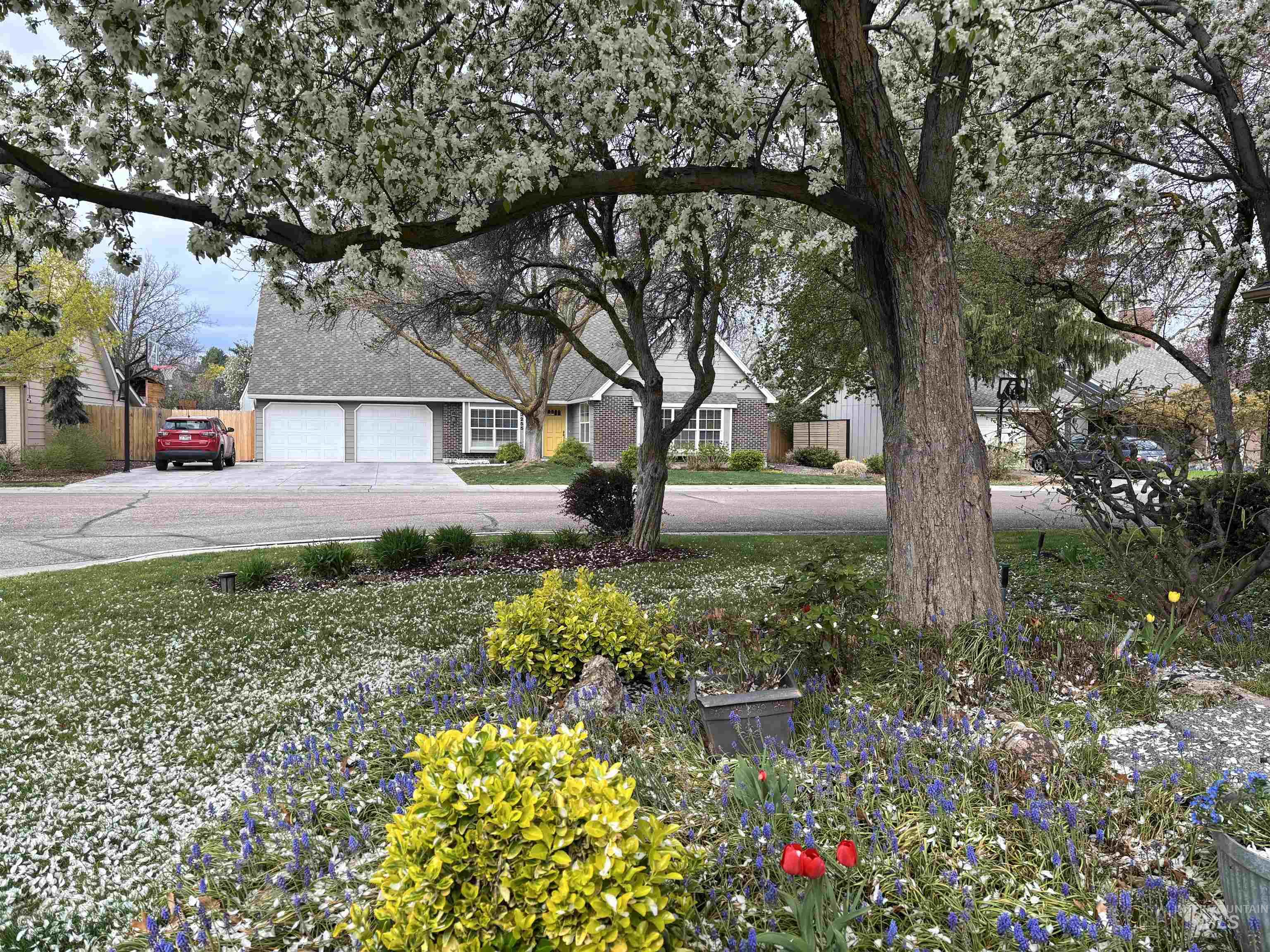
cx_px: 635
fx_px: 954
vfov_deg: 53.1
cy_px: 476
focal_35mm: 26
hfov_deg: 67.3
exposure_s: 1/688
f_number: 1.6
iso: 50
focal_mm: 5.96
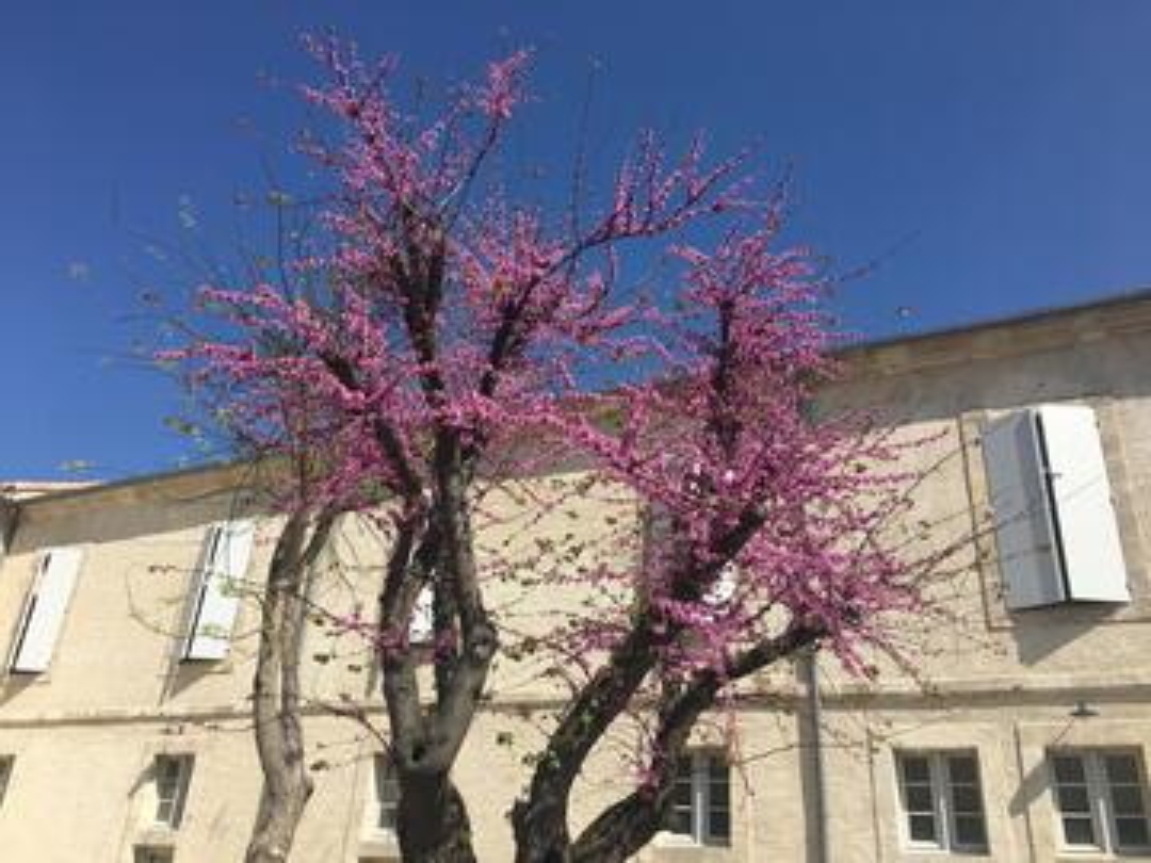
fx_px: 964
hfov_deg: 61.7
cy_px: 432
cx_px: 576
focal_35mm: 29
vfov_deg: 48.2
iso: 25
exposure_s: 1/1972
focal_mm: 4.15
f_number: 2.2
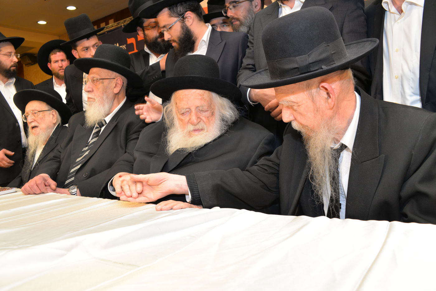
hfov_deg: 65.5
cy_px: 146
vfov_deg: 46.4
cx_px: 218
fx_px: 339
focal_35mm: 28
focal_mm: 28
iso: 800
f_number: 7.1
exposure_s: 1/60
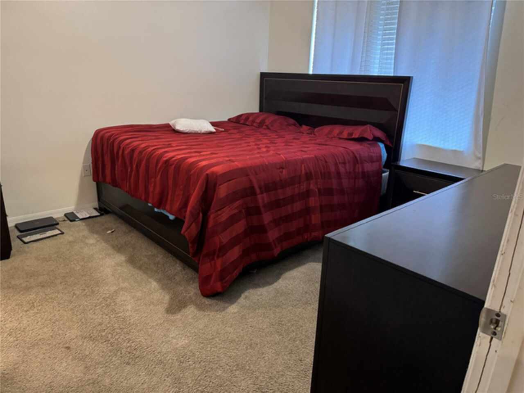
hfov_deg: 71.6
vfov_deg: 56.8
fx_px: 363
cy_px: 196
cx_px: 262
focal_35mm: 24
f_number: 1.78
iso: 640
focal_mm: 6.76
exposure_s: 1/40
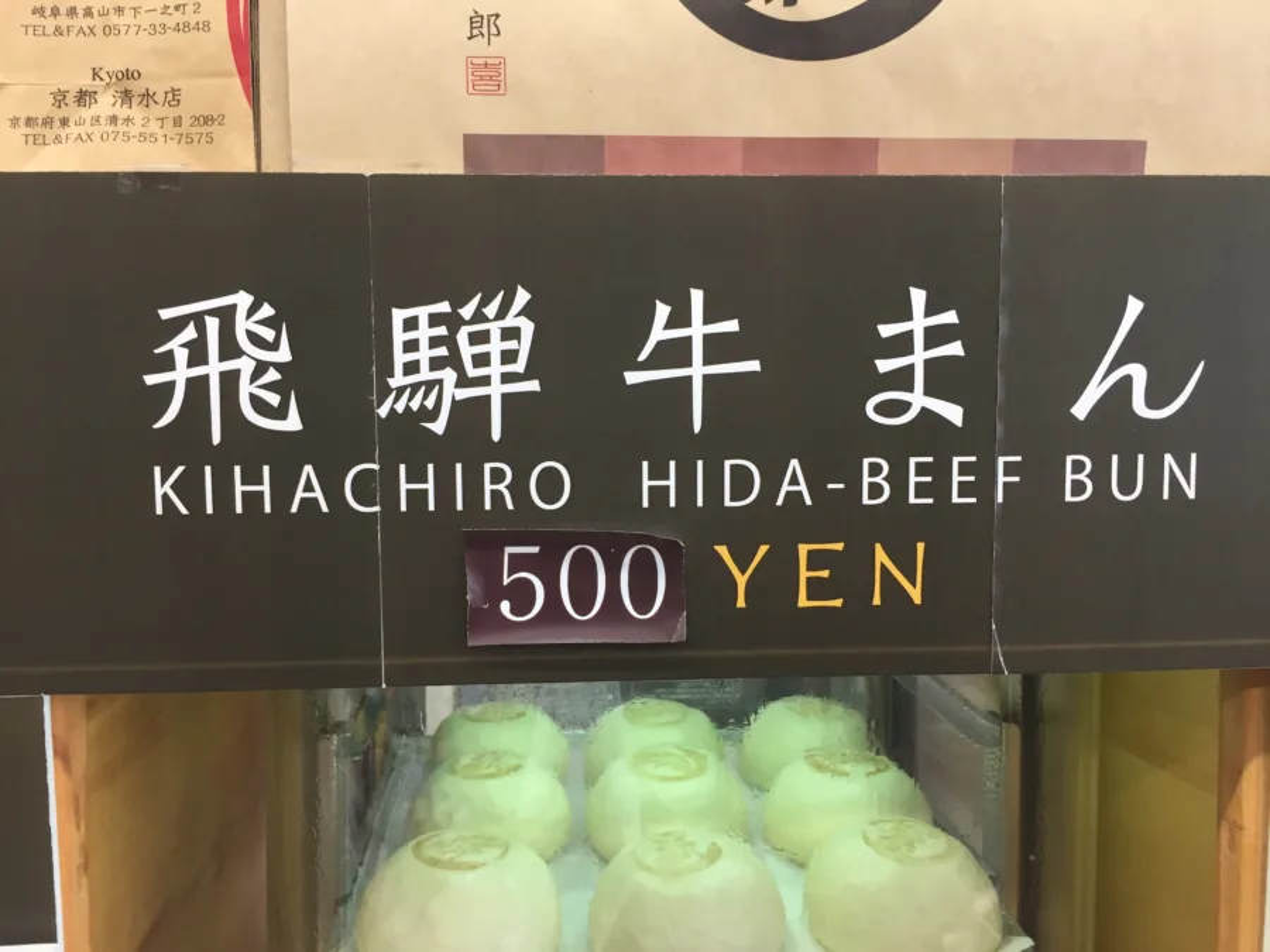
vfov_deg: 48.2
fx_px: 1064
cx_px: 635
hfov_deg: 61.7
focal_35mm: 29
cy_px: 476
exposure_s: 1/40
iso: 32
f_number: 2.2
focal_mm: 4.15
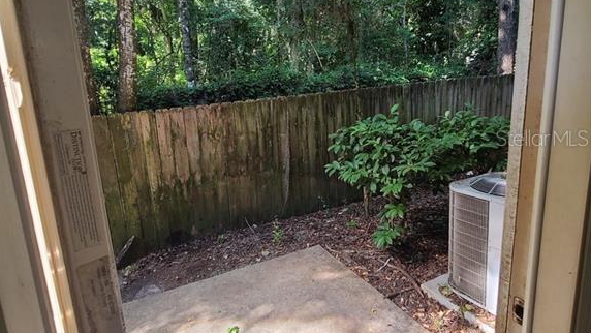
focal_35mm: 19
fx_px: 298
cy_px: 138
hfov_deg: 89.6
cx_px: 296
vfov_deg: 58.0
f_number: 2.2
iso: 80
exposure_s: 1/120
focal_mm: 2.2
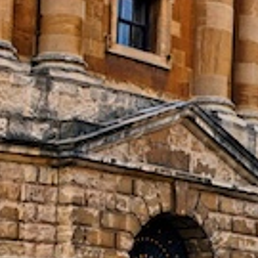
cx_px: 560
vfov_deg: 9.4
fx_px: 1552
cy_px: 254
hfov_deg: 8.8
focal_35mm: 184
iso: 100
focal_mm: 28
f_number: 9
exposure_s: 1/125
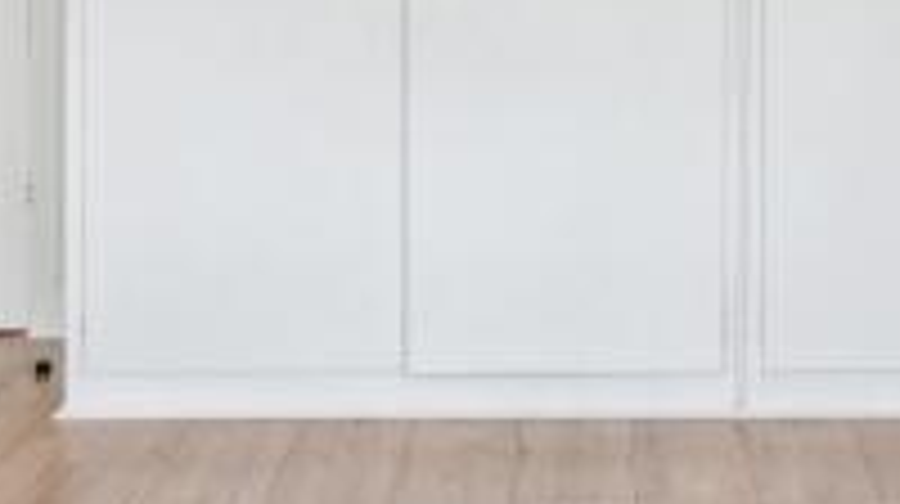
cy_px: -166
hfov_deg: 24.5
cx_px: 684
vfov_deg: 13.5
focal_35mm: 86
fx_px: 2050
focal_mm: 16
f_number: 5.6
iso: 640
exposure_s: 1/160
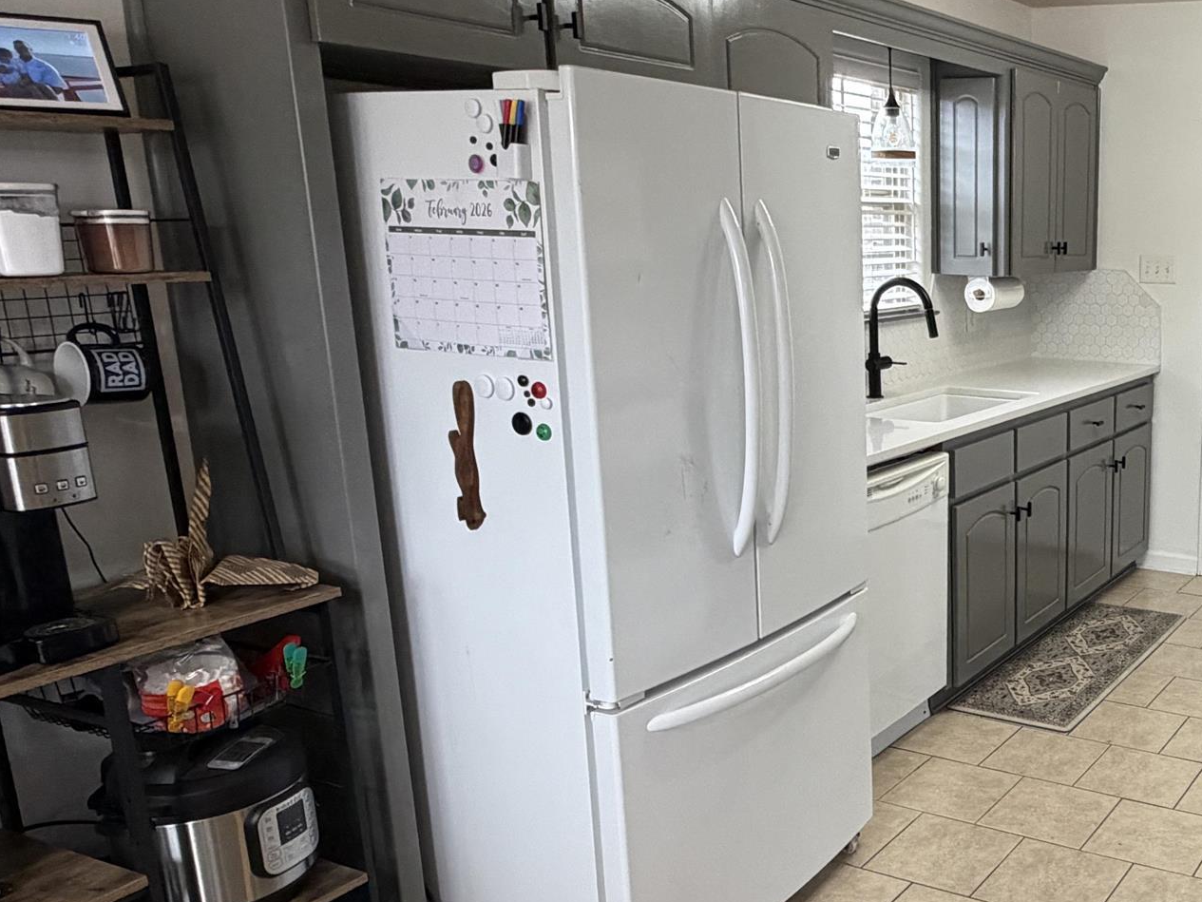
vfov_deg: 41.8
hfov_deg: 47.8
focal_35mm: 34
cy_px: 482
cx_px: 1107
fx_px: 1181
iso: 320
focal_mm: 2.22
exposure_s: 1/120
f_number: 2.2
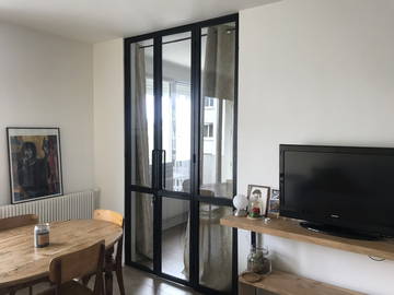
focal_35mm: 28
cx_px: 197
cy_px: 148
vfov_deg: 49.7
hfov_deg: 63.4
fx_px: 319
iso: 40
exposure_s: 1/100
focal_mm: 3.99
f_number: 1.8
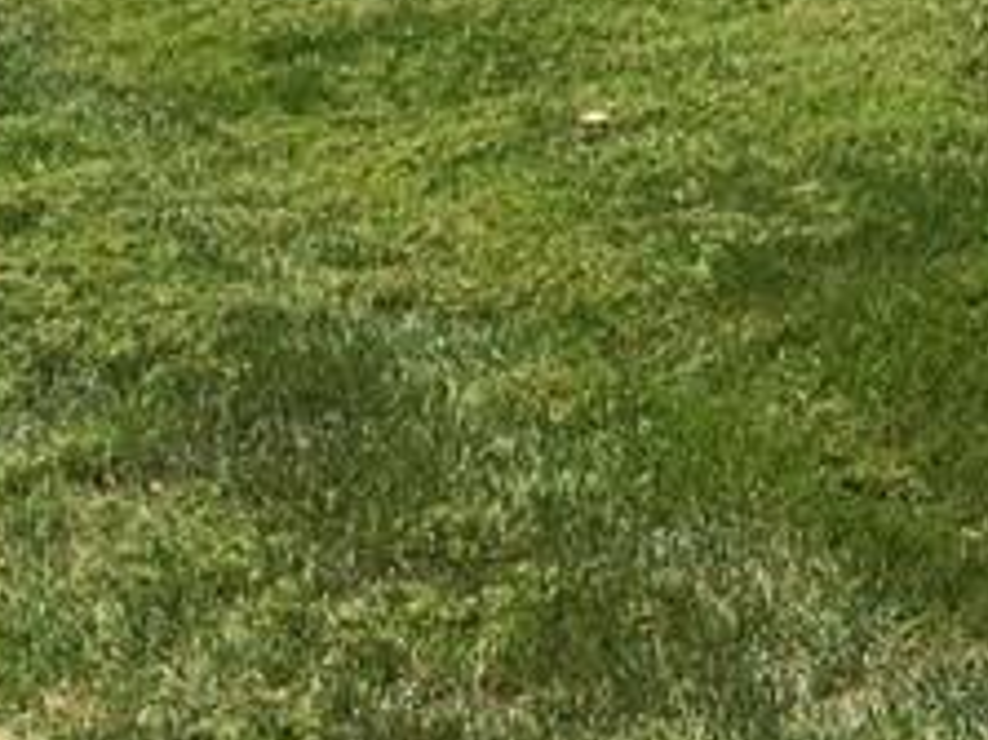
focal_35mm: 133
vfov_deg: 10.2
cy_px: -780
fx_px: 3794
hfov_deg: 14.1
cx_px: 1351
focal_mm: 4.15
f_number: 2.2
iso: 32
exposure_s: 1/1786
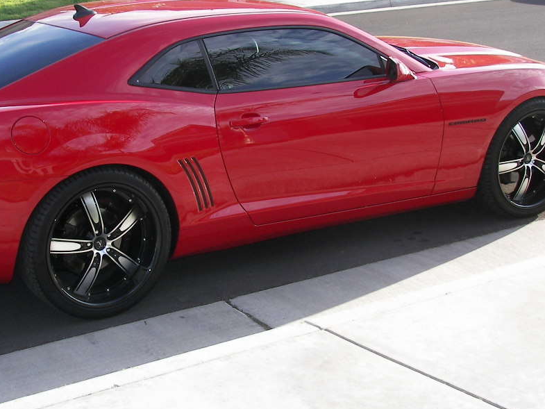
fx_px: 1181
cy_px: 202
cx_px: 205
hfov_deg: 25.9
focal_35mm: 75
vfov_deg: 19.6
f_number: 2.8
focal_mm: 7.6
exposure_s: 1/200
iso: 50
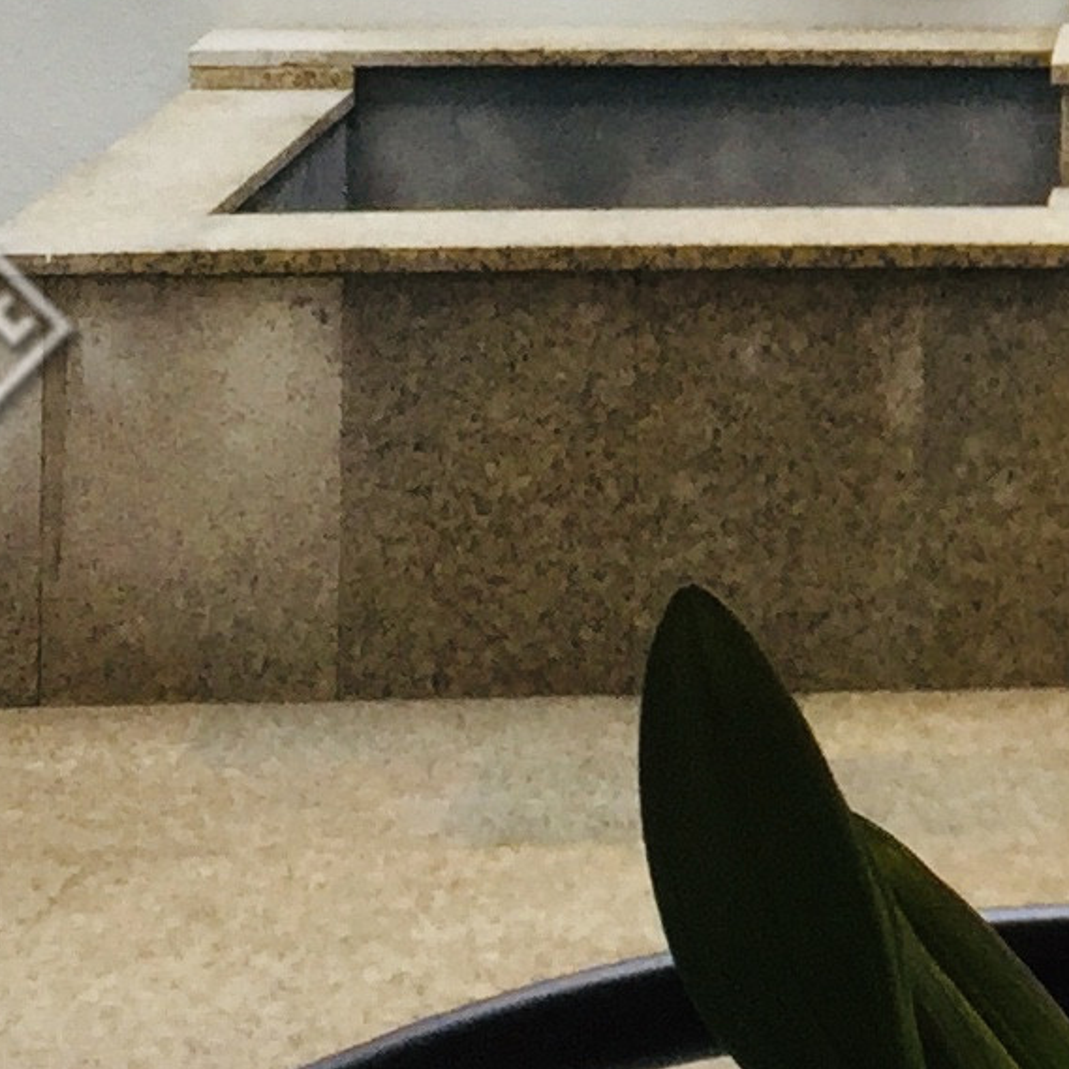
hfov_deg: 11.2
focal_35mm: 147
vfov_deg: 11.5
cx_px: 1781
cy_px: -404
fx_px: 5136
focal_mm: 4.15
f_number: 2.2
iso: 50
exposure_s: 1/100
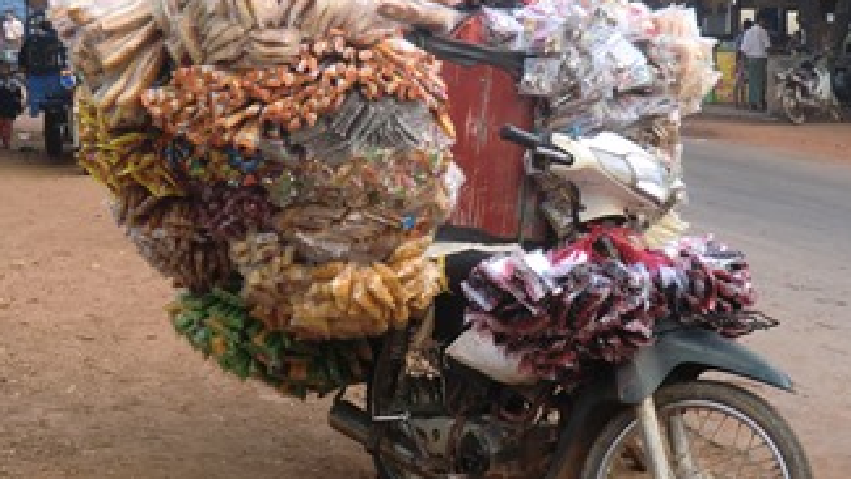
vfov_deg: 19.4
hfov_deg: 33.7
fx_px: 1399
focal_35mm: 62
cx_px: 517
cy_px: 220
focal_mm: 7.1
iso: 64
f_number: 3.8
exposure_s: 1/80
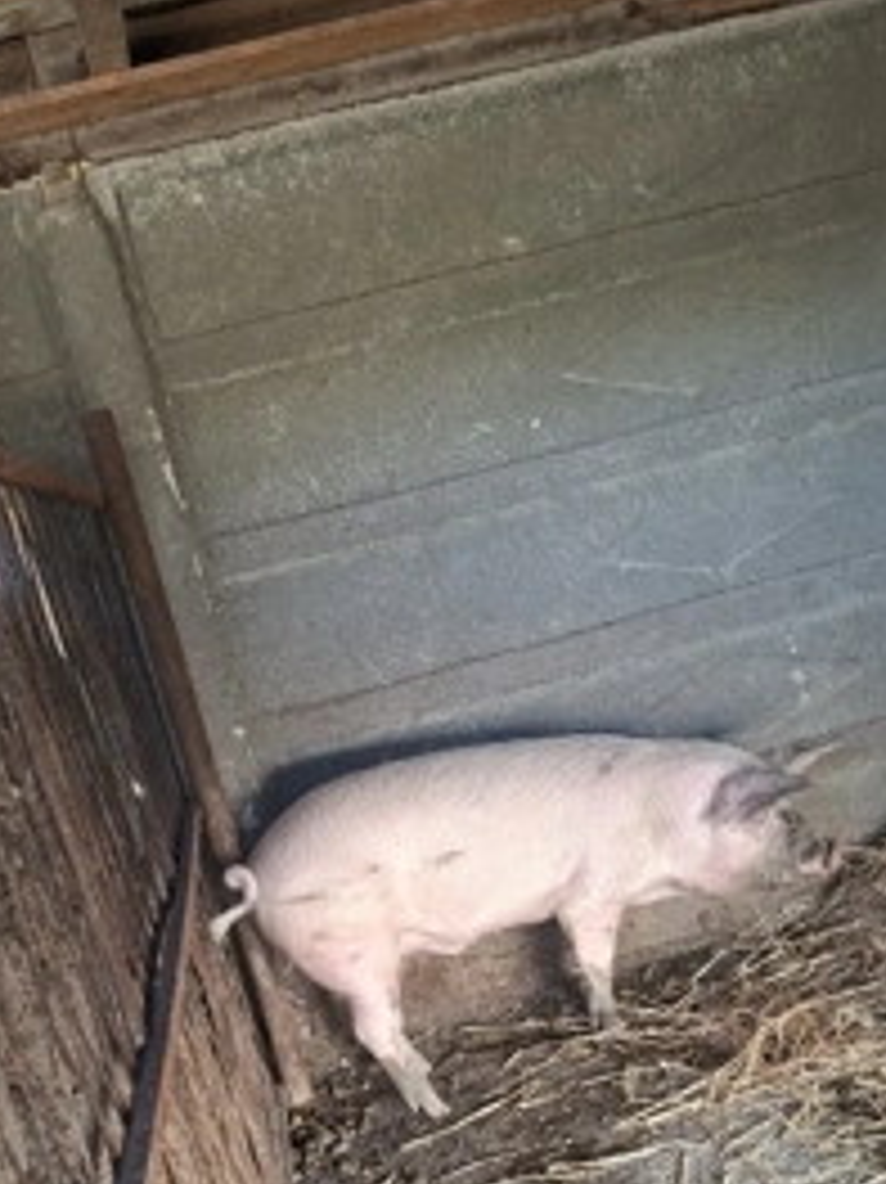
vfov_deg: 50.7
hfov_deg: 40.7
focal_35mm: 35
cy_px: 873
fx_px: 1195
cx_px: 427
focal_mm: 5.54
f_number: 1.8
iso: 160
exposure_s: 1/50
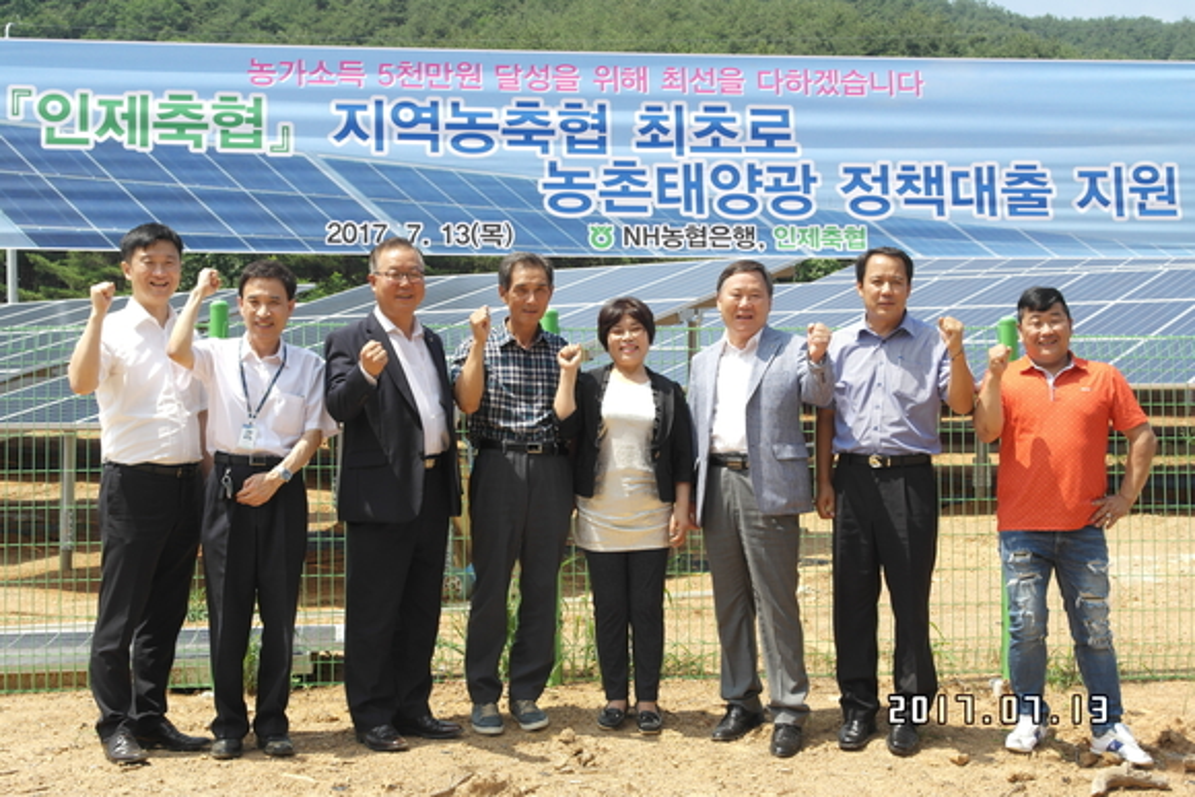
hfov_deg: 34.5
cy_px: 398
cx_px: 598
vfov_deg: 23.4
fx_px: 1926
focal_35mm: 58
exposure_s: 1/160
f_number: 9
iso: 100
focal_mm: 38
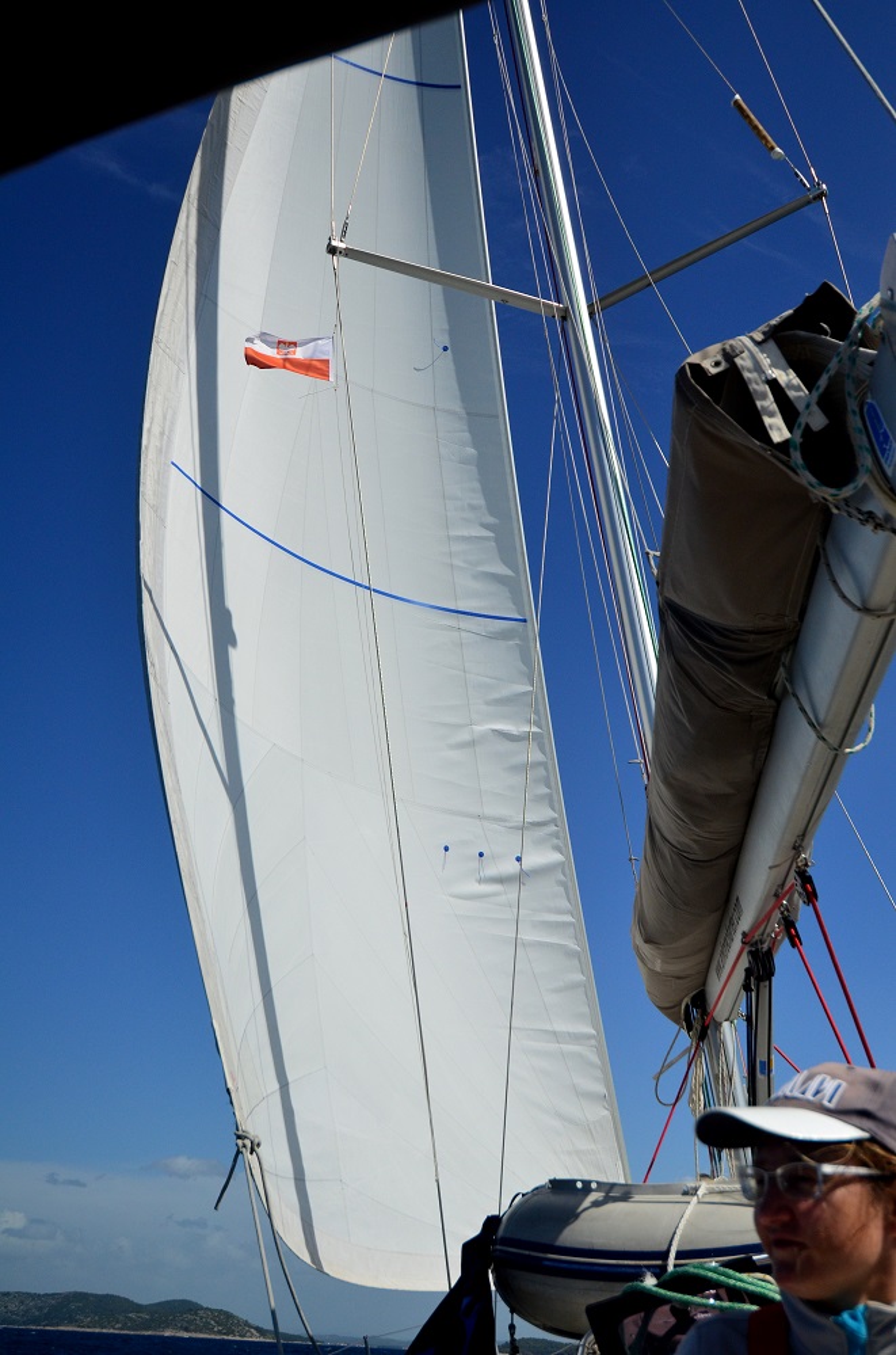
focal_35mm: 36
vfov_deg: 53.2
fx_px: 1351
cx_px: 448
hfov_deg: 36.7
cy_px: 678
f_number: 4.5
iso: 560
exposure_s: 1/8000
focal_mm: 24
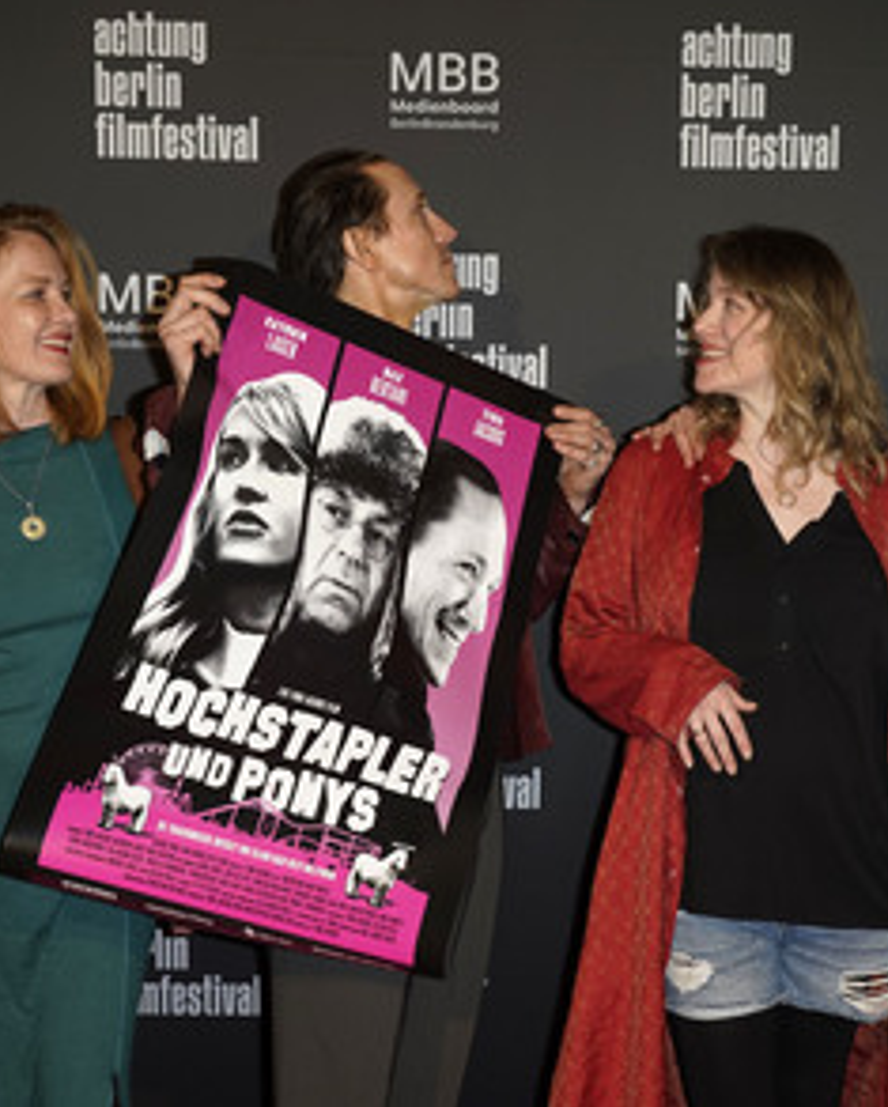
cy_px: 544
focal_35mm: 62
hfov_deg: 24.6
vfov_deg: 30.5
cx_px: 561
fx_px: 2034
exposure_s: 1/200
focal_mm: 43
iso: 320
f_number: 5.6
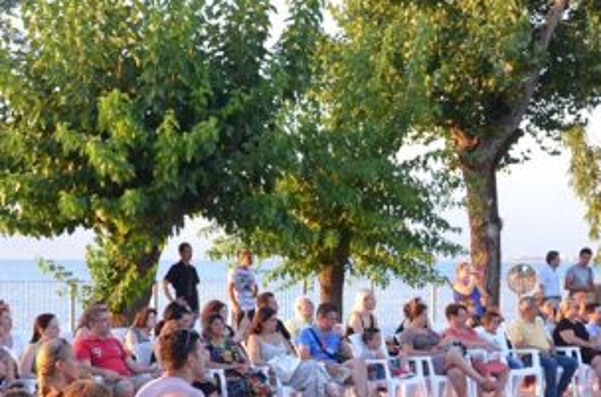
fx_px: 1615
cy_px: 269
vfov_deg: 14.0
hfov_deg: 21.0
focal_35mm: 97
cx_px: 420
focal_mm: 26
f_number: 5.6
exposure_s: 1/125
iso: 800
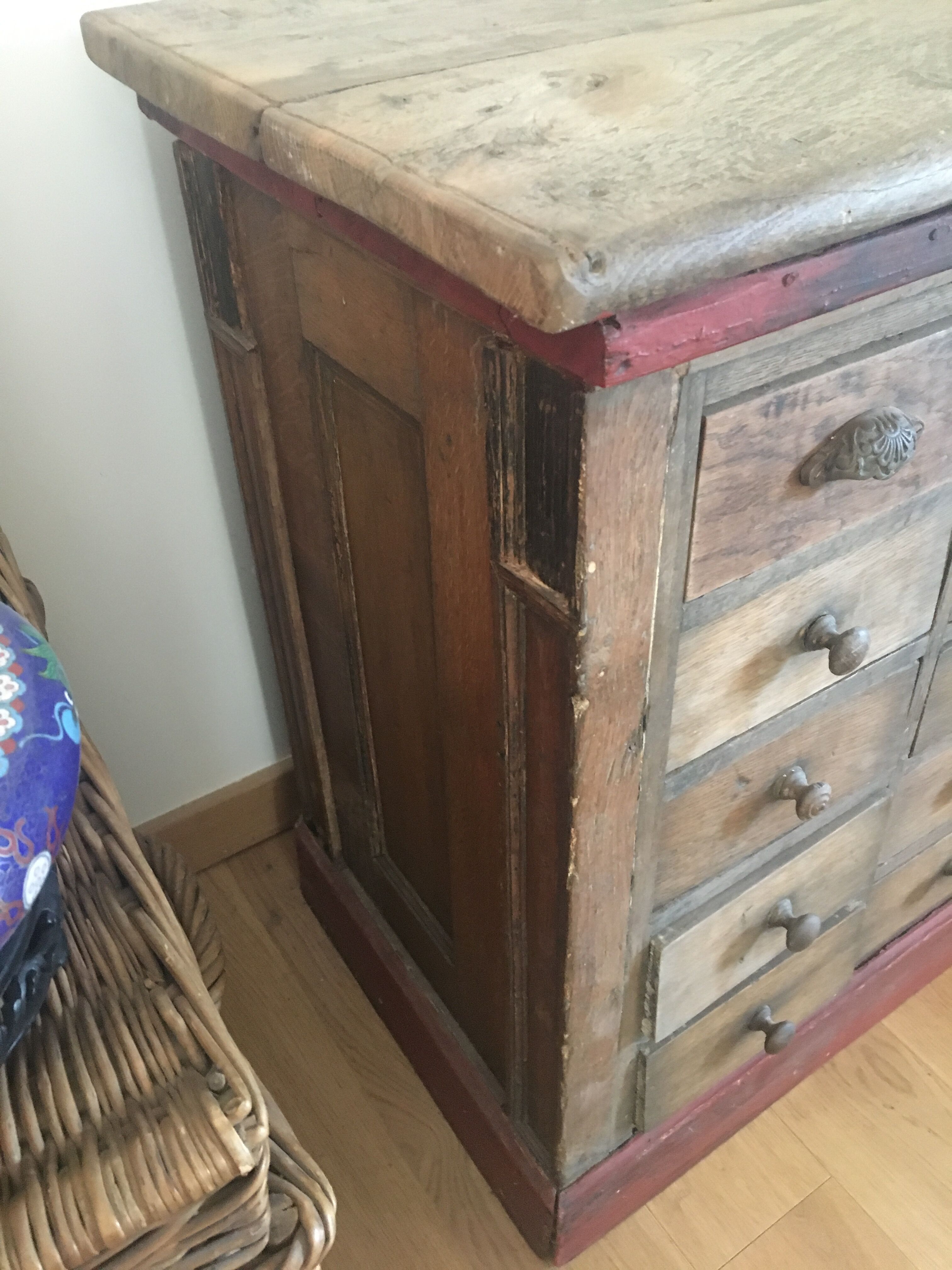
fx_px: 1063
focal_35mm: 29
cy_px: 635
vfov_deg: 61.7
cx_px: 476
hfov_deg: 48.2
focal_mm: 4.15
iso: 400
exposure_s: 1/17
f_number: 2.2
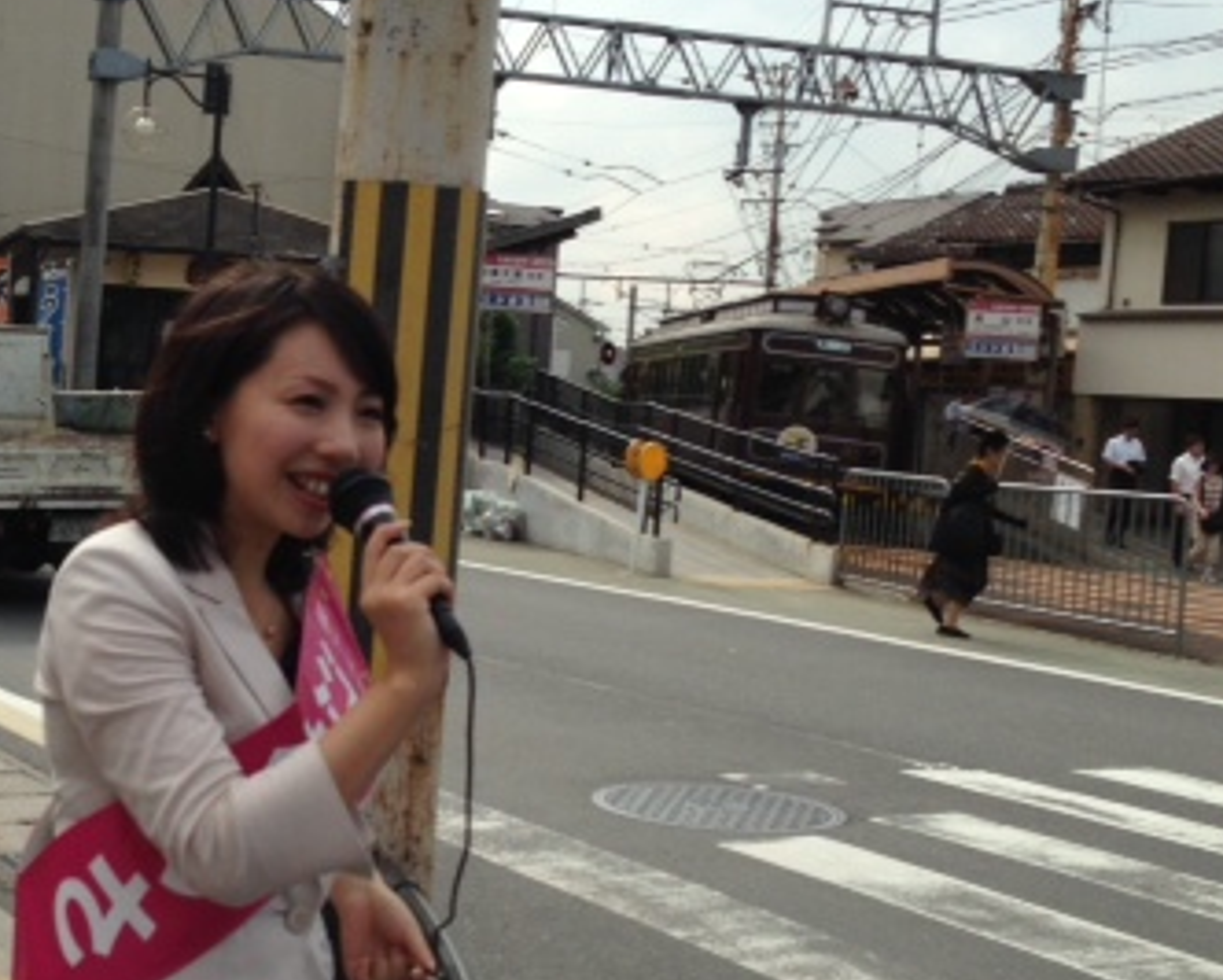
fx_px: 2245
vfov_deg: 24.6
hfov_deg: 29.8
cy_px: 472
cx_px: 269
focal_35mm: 62
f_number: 2.4
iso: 50
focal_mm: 4.13
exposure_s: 1/1391
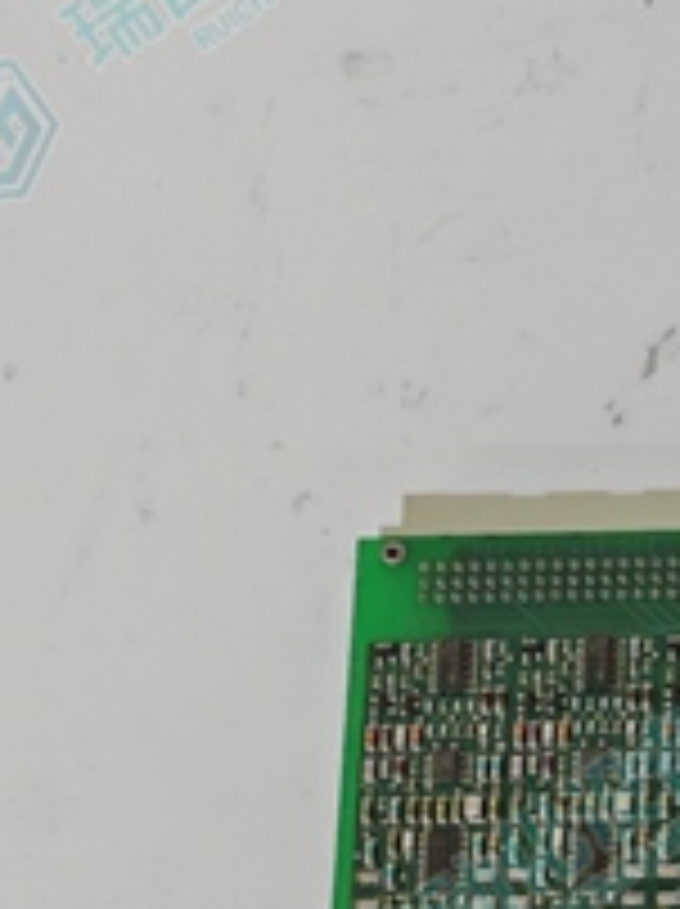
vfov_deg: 17.7
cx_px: 1121
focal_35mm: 107
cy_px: 1004
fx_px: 2809
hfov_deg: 12.8
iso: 640
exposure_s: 1/100
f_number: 1.9
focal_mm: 6.12
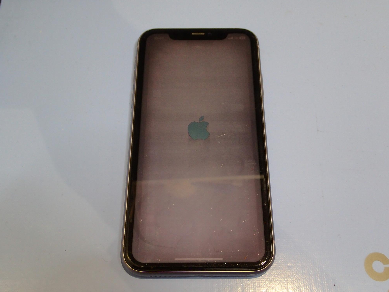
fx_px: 438
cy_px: 146
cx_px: 198
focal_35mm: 39
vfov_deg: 36.8
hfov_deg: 47.9
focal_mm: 6.86
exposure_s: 1/80
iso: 320
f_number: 3.5
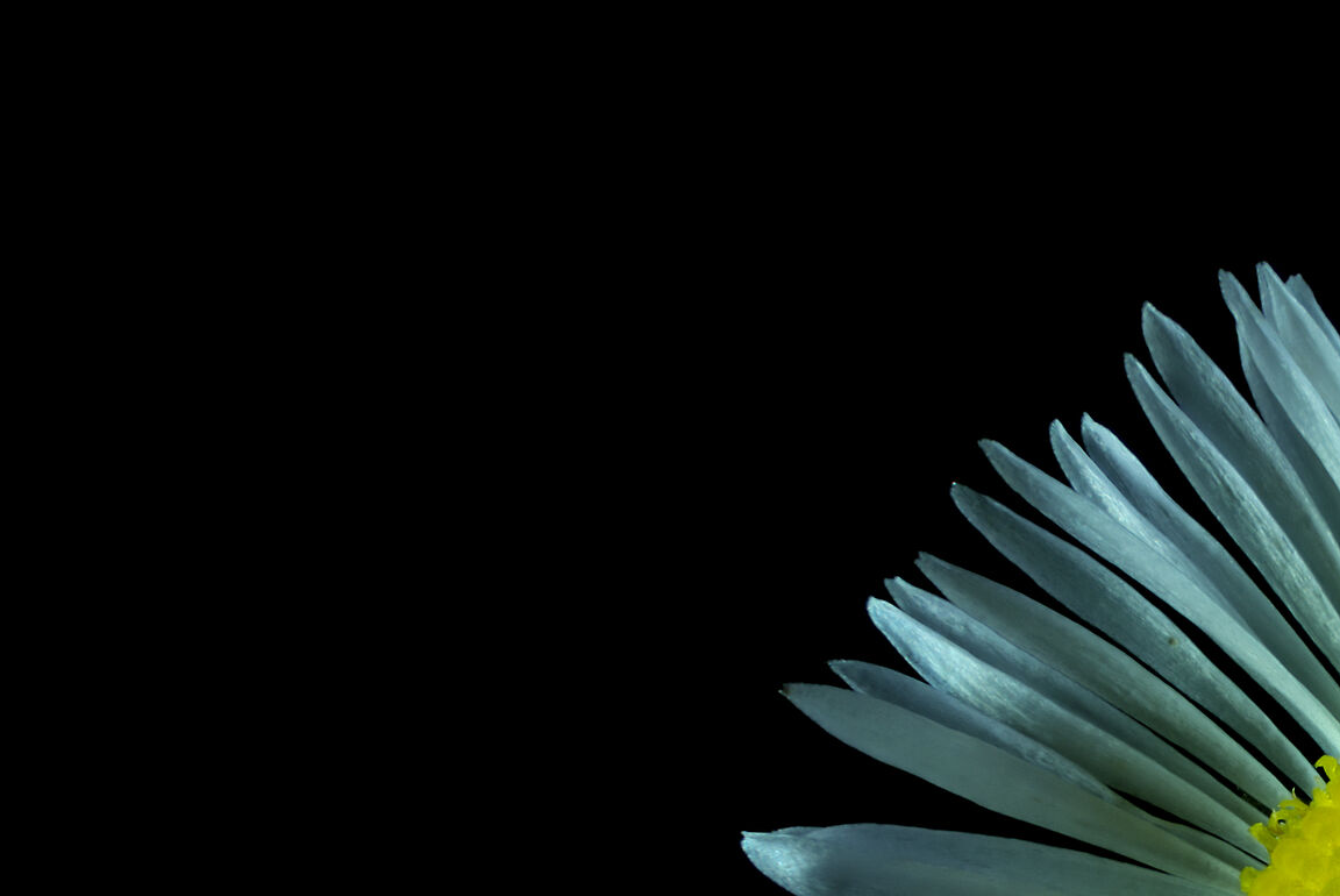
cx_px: 1276
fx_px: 12180
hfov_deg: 6.3
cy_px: 805
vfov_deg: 4.2
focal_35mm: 327
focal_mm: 105
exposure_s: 1/13
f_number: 9
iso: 100
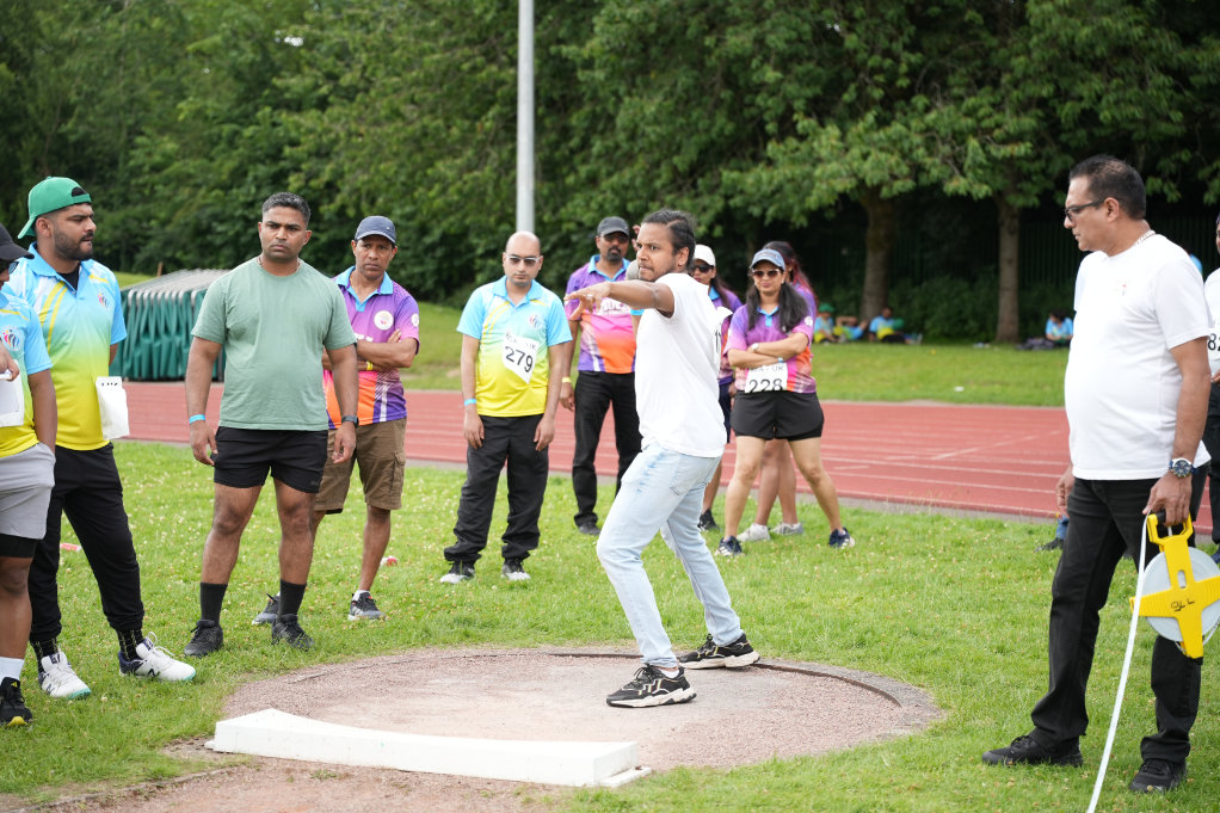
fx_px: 2372
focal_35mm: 70
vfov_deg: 19.5
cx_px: 610
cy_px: 406
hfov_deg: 28.8
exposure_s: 1/800
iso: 250
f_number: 2.8
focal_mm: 70
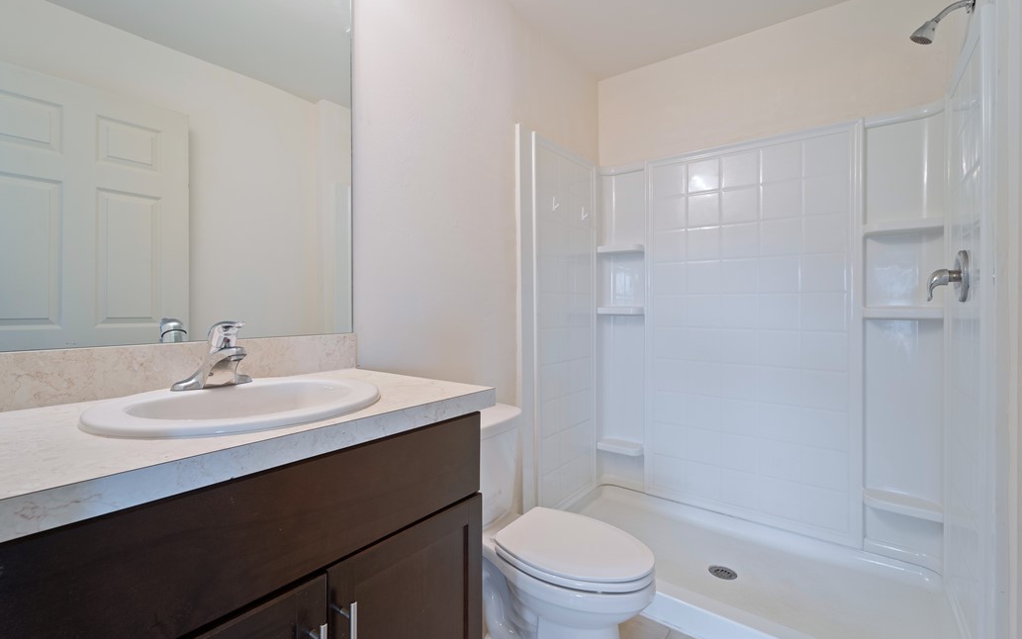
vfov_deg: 74.8
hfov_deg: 101.5
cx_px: 513
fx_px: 418
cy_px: 318
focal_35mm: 15
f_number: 9
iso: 500
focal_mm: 14
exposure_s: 1/2.5
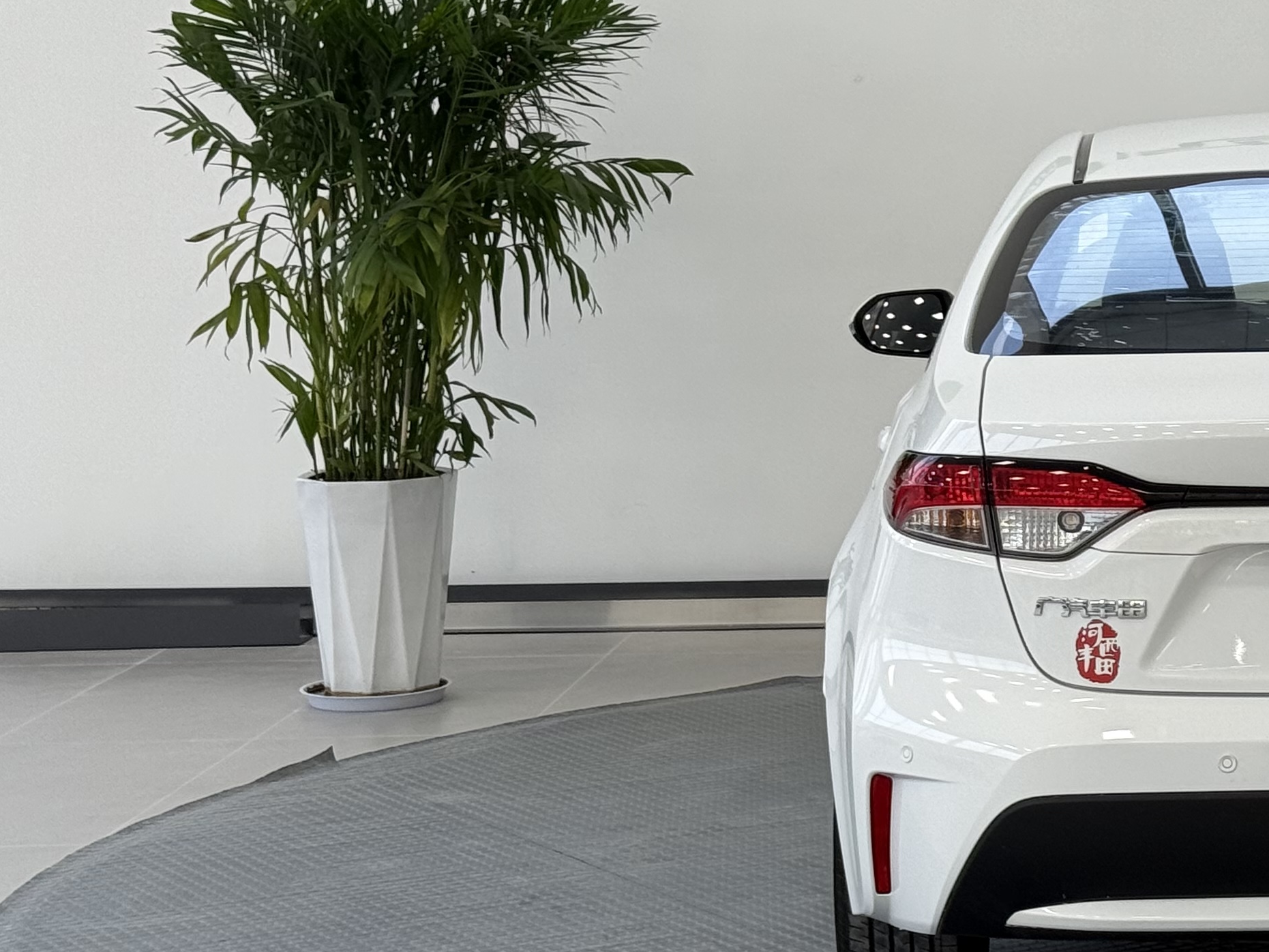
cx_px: 1306
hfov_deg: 18.4
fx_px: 3813
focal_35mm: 104
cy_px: 328
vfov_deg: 14.2
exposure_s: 1/122
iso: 50
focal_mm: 6.76
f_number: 1.78
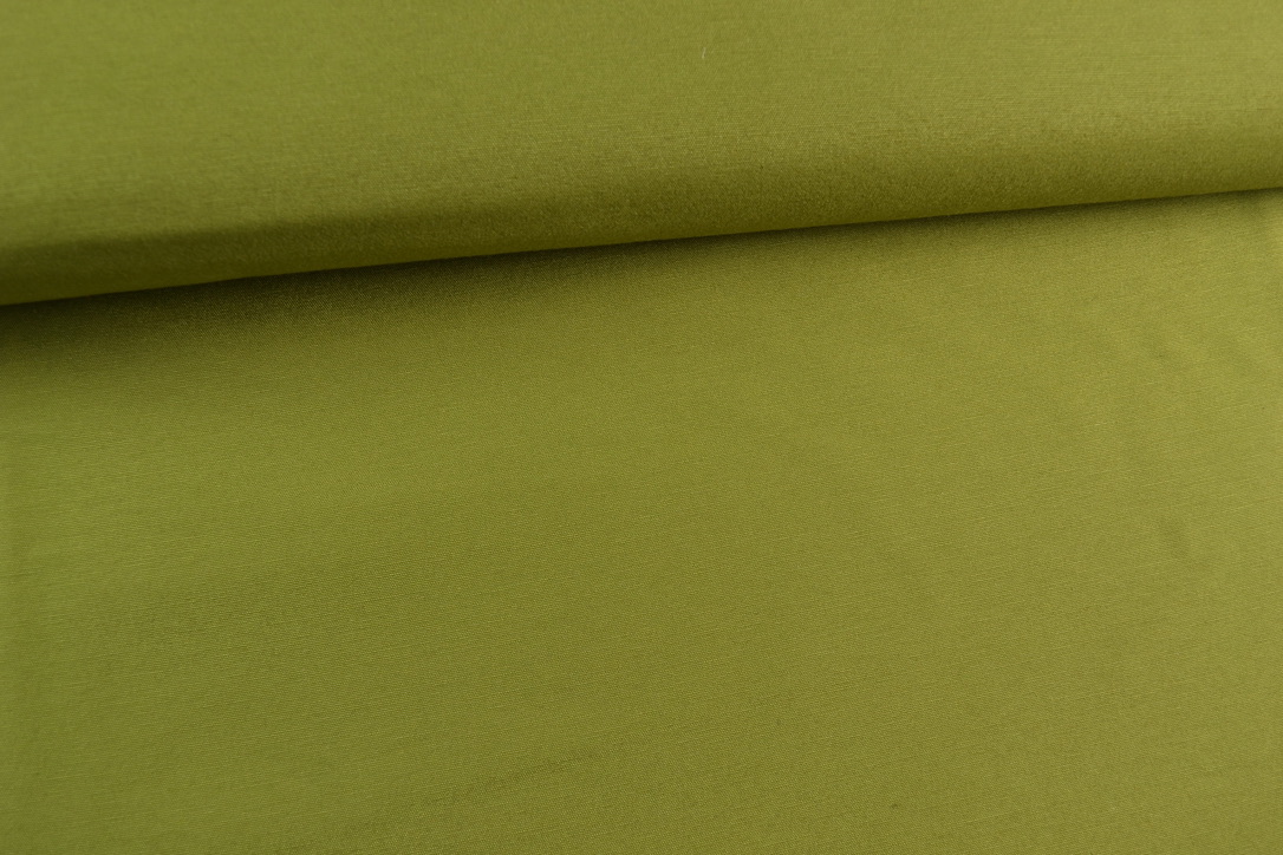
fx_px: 1176
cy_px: 428
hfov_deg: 57.2
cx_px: 642
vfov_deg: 40.0
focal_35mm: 33
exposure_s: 1/20
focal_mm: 22
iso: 100
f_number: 5.6
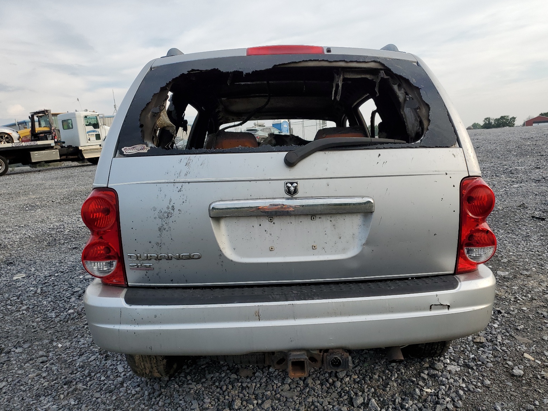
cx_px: 276
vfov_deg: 51.4
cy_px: 212
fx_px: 427
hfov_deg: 65.3
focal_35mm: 27
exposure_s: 1/1250
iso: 50
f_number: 1.5
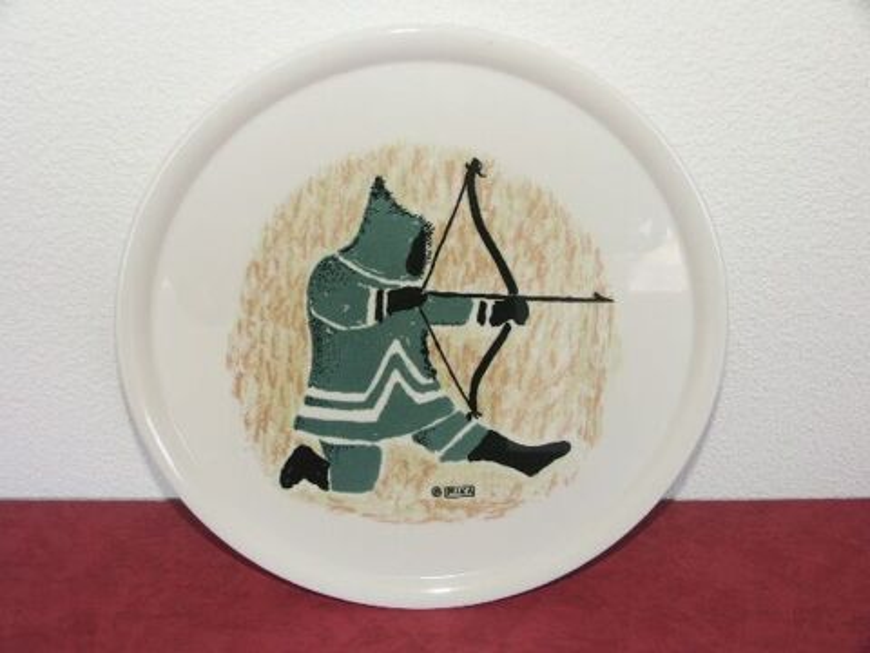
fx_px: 804
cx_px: 435
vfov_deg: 44.2
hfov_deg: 56.8
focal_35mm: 32
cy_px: 326
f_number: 2.8
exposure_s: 1/80
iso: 64
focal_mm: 8.38
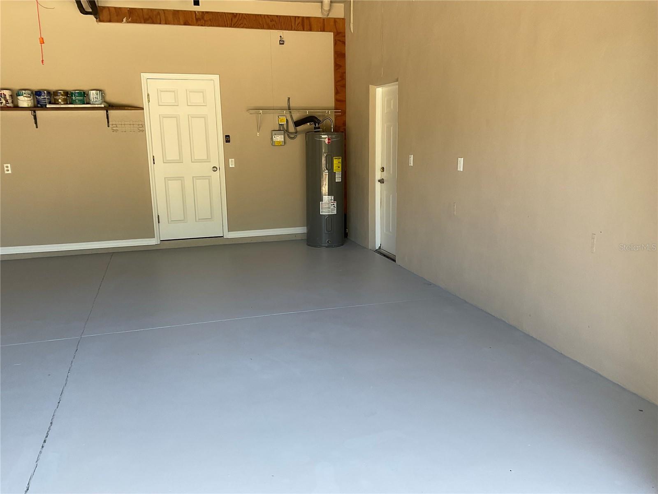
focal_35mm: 29
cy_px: 247
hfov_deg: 61.7
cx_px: 329
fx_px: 551
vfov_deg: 48.2
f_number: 1.8
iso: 32
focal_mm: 3
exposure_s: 1/122
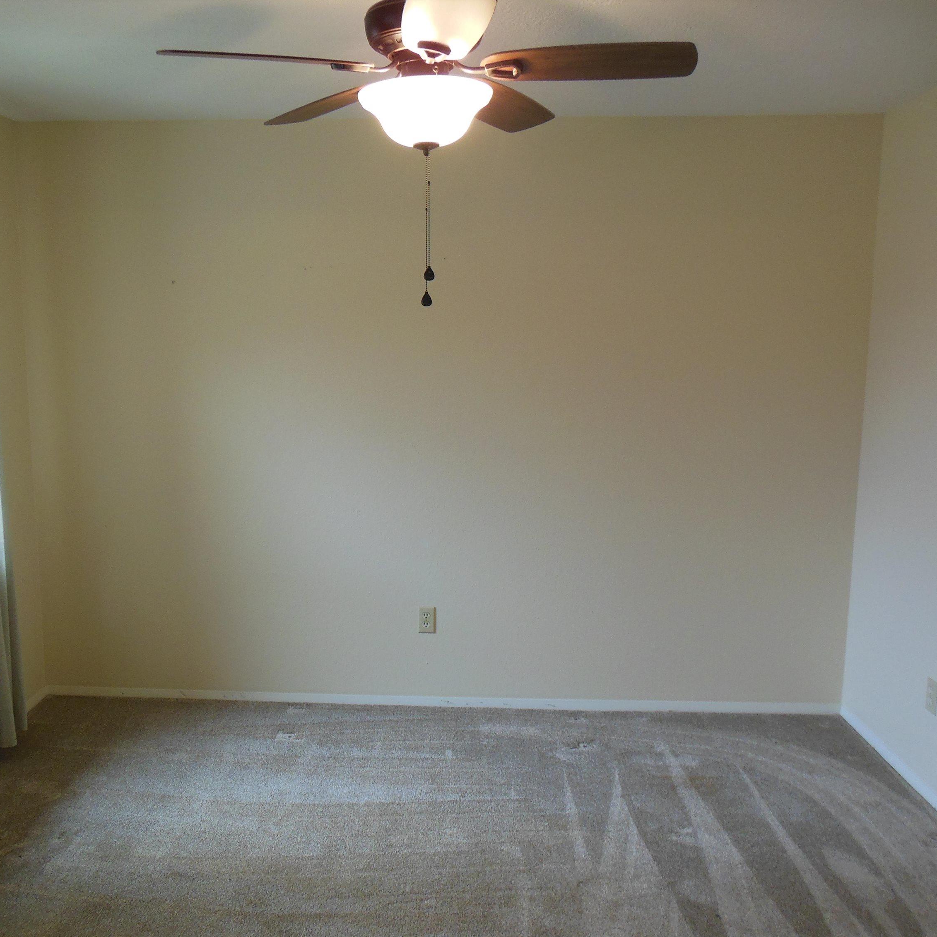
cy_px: 475
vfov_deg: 54.0
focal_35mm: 30
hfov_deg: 53.9
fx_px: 919
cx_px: 413
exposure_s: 1/30
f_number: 3.2
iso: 250
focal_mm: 4.5
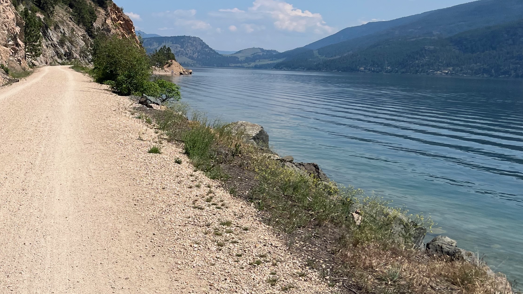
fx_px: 707
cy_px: 159
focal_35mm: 51
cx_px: 152
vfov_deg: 23.5
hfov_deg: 39.8
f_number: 1.6
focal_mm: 5.1
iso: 50
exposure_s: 1/6897
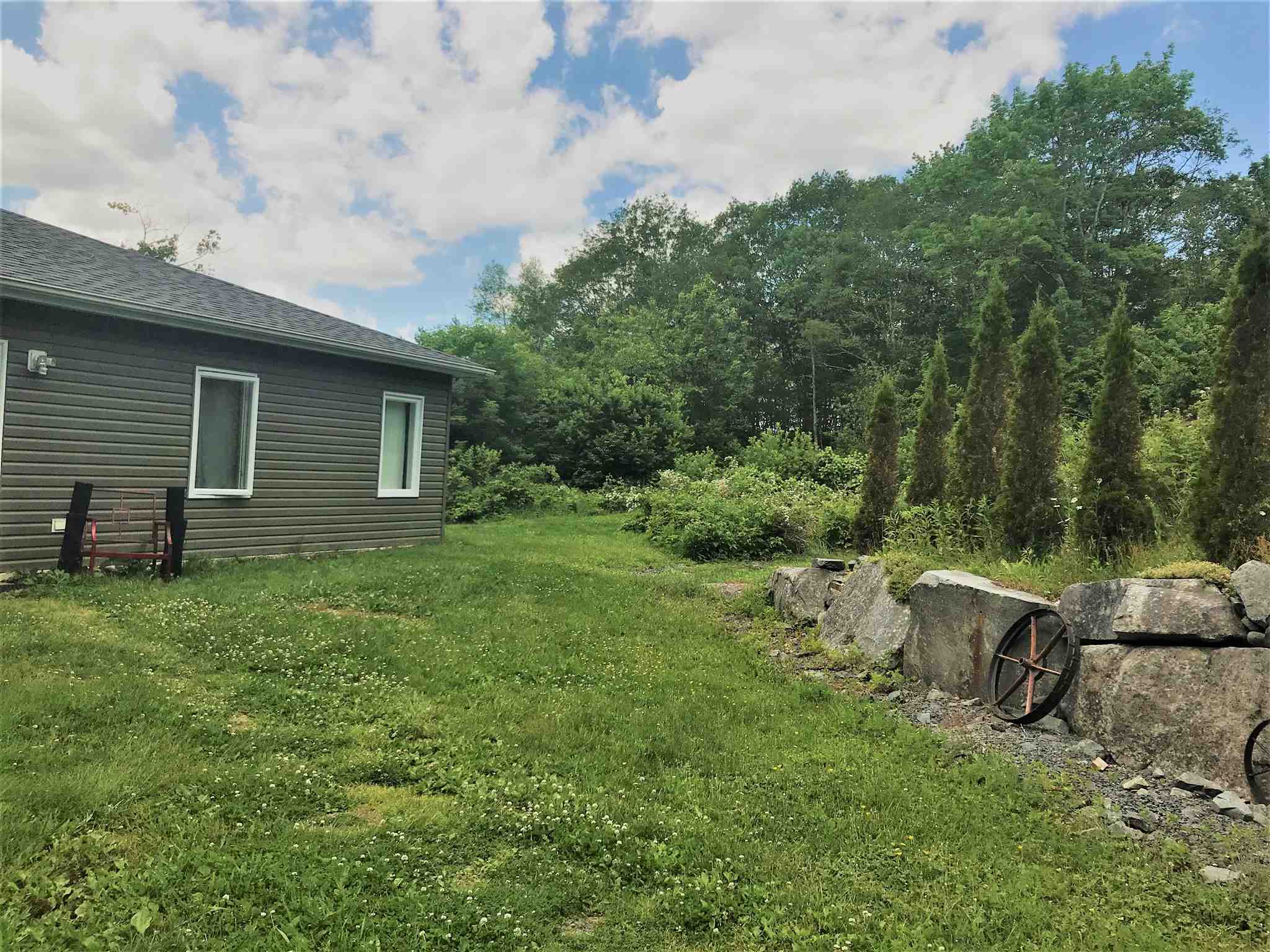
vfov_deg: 49.7
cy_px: 476
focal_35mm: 28
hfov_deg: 63.4
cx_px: 635
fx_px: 1027
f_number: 1.8
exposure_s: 1/1623
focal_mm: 3.99
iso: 20
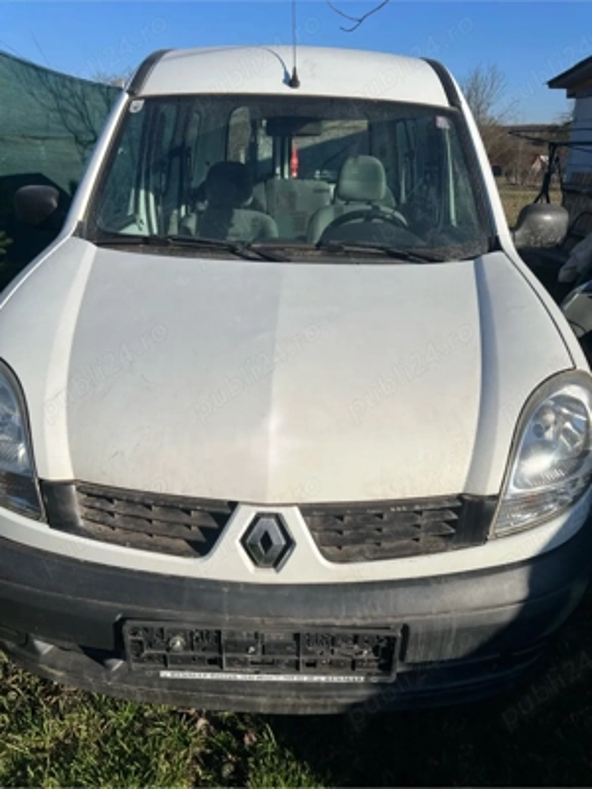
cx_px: 296
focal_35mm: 26
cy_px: 394
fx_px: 593
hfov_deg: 53.1
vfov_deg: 67.3
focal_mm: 5.7
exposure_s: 1/5587
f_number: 1.5
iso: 50
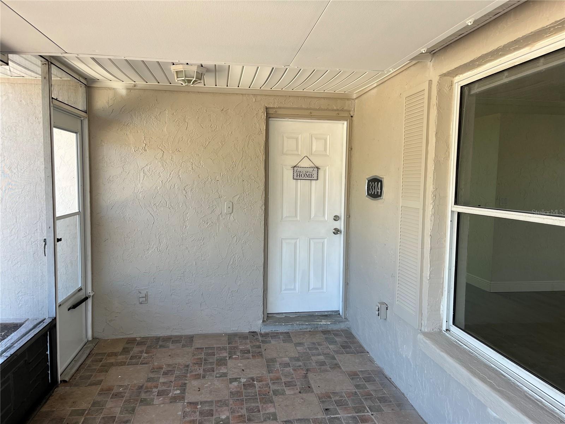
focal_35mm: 26
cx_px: 282
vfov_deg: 53.1
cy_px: 212
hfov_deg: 67.3
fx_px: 424
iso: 32
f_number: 1.6
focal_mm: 5.1
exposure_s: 1/124
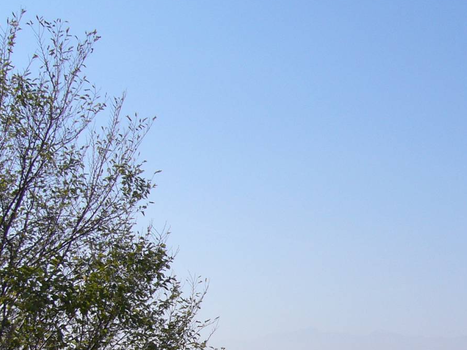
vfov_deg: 19.1
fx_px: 1012
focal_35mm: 75
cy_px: 343
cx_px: 364
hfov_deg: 25.6
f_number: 5.6
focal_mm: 5.8
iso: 80
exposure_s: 1/400
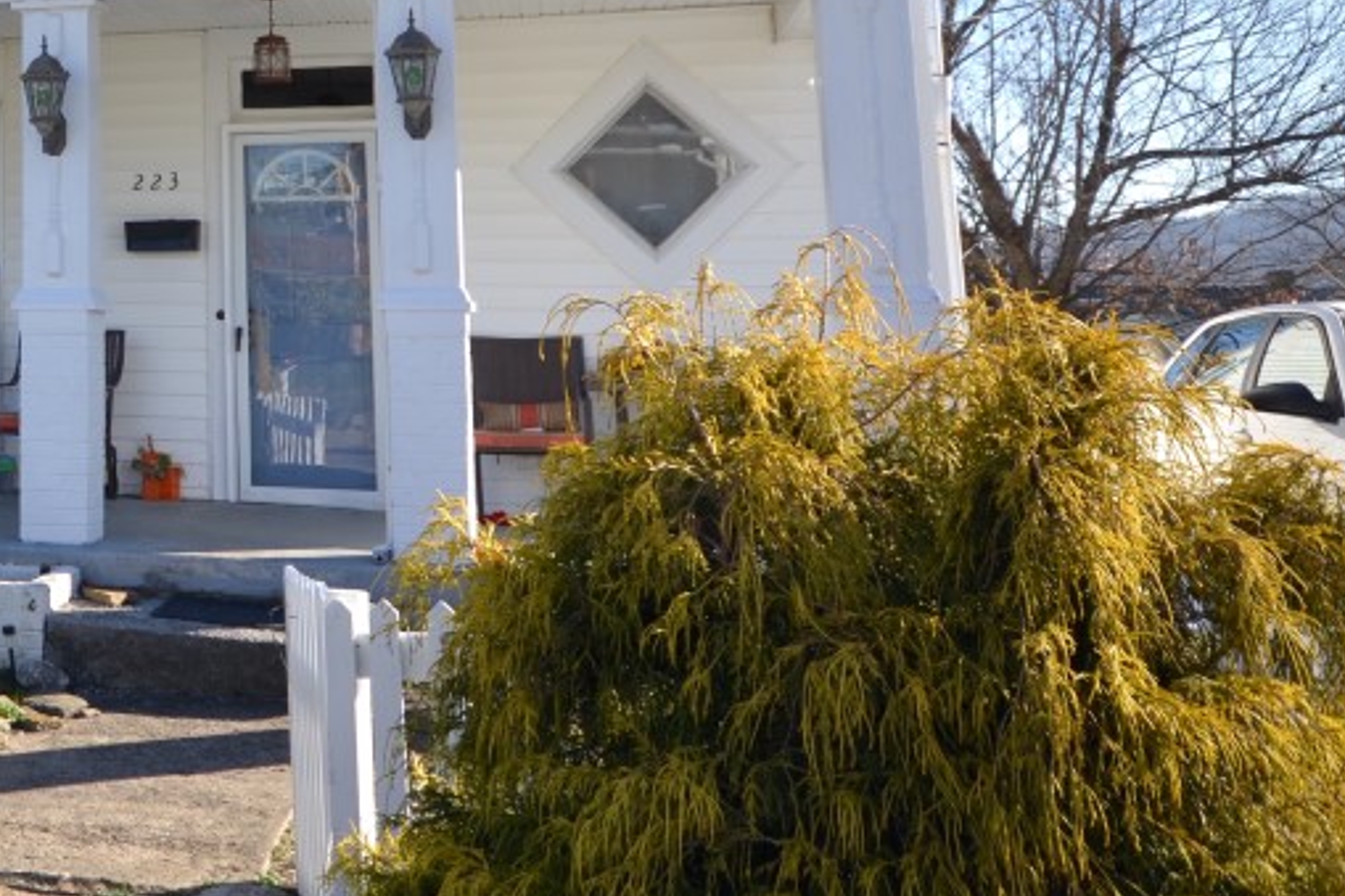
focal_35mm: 44
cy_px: 56
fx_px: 1648
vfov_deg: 28.9
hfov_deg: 37.8
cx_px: -95
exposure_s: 1/160
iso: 100
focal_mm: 13
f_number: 6.3
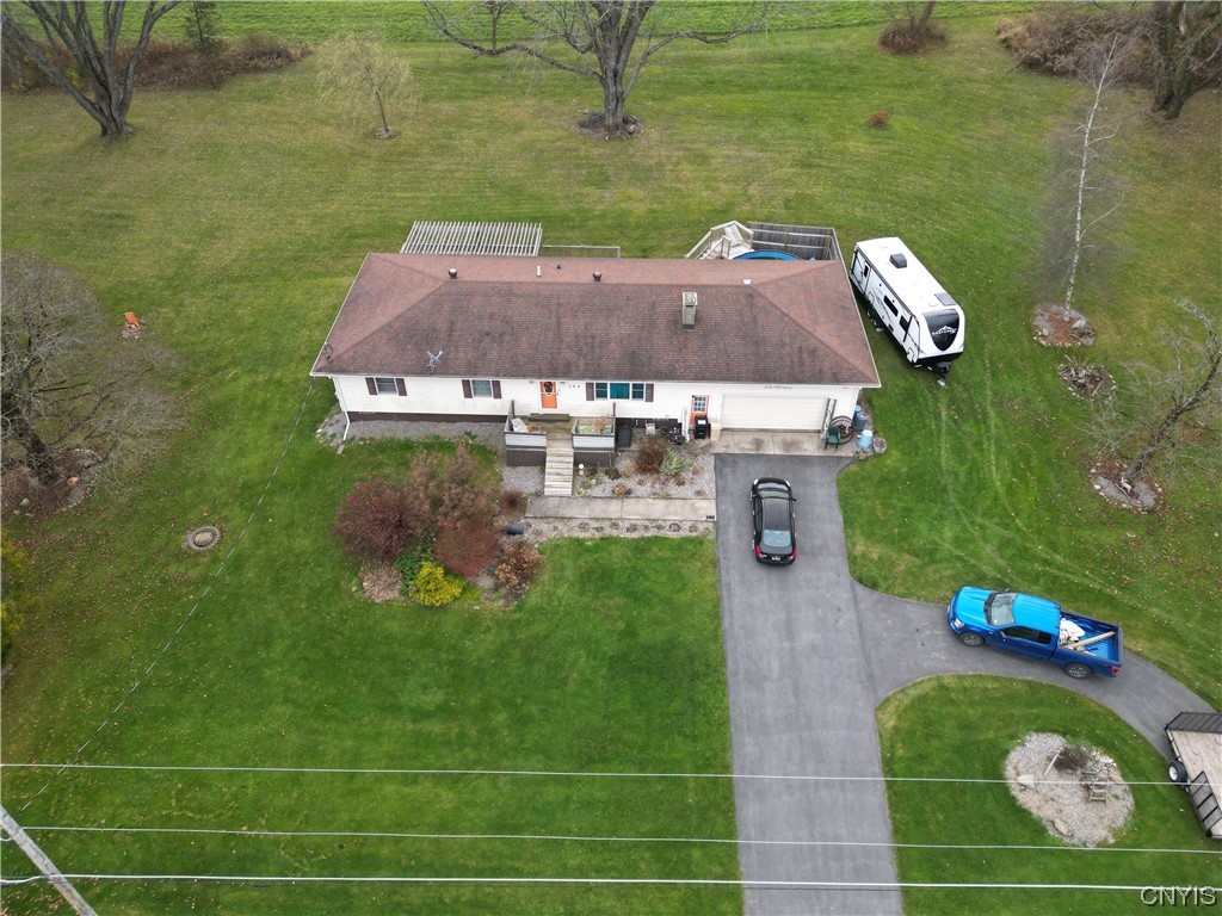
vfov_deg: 56.8
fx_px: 847
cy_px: 458
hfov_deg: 71.6
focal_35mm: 24
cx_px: 611
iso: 100
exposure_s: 1/400
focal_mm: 6.72
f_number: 1.7
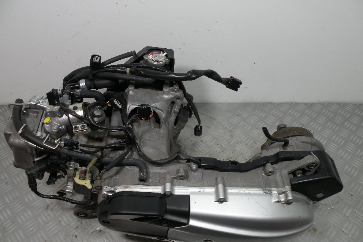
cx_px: 179
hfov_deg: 63.7
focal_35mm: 29
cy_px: 129
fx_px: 292
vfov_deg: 44.9
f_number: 3.5
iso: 64
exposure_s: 1/90.7
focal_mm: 4.7
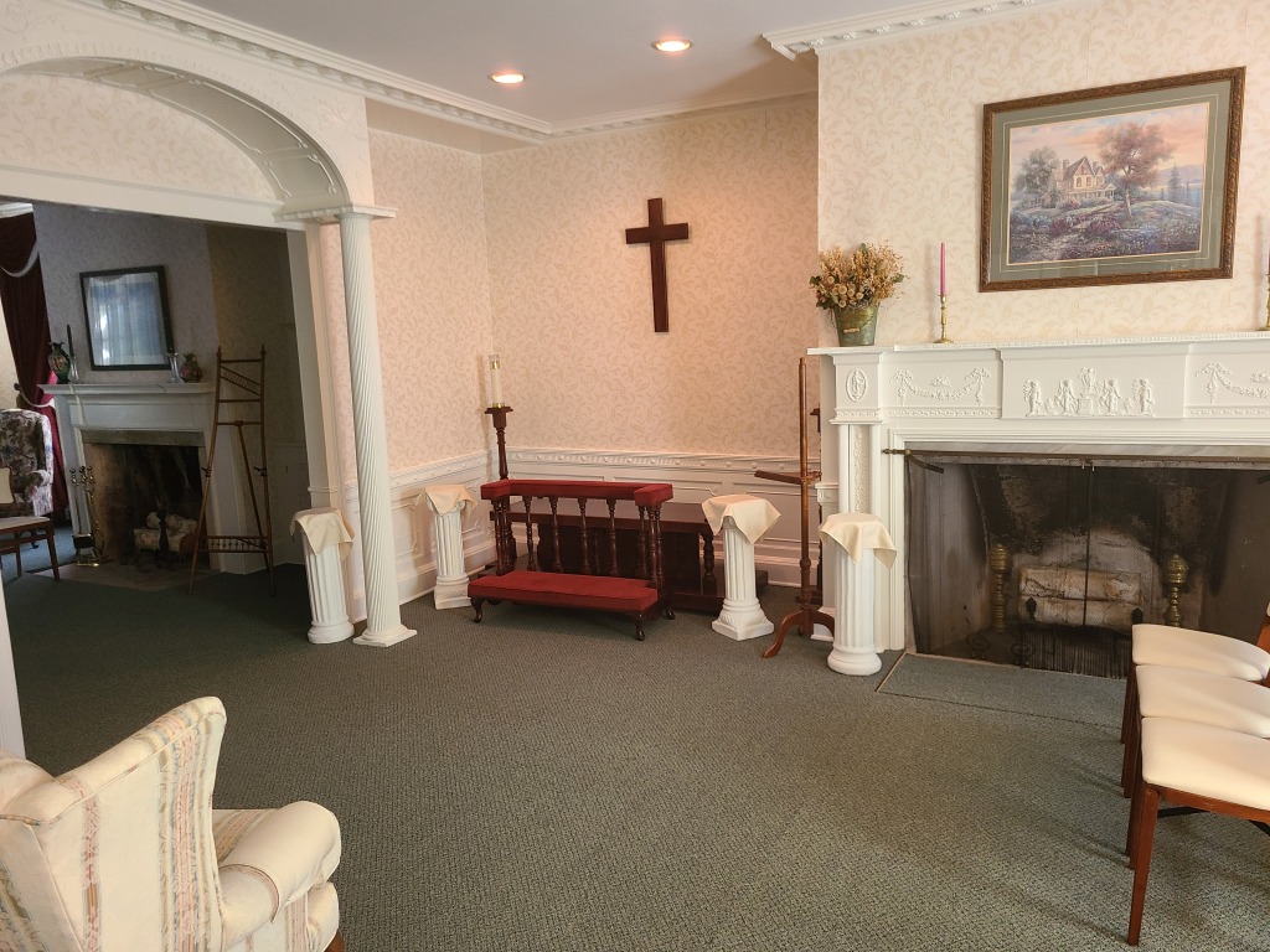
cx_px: 635
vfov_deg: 53.1
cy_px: 476
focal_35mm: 26
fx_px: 954
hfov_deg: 67.3
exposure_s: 1/60
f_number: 1.8
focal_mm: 5.4
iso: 250
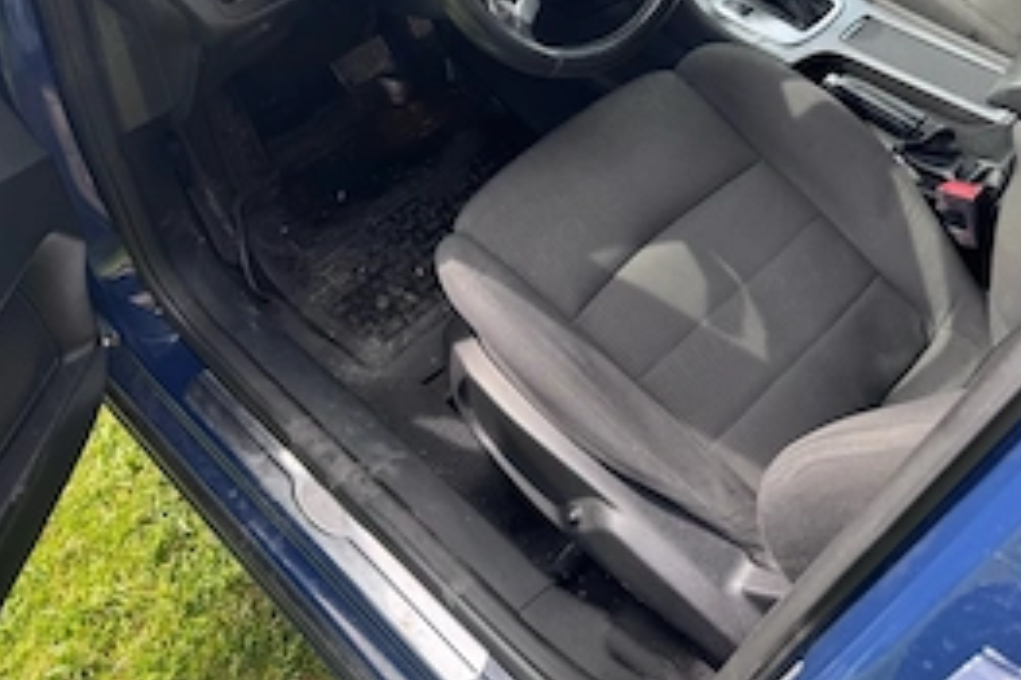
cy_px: 51
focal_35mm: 38
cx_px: 540
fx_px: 1077
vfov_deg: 33.0
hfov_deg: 50.7
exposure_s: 1/419
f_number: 1.78
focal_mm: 6.76
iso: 80
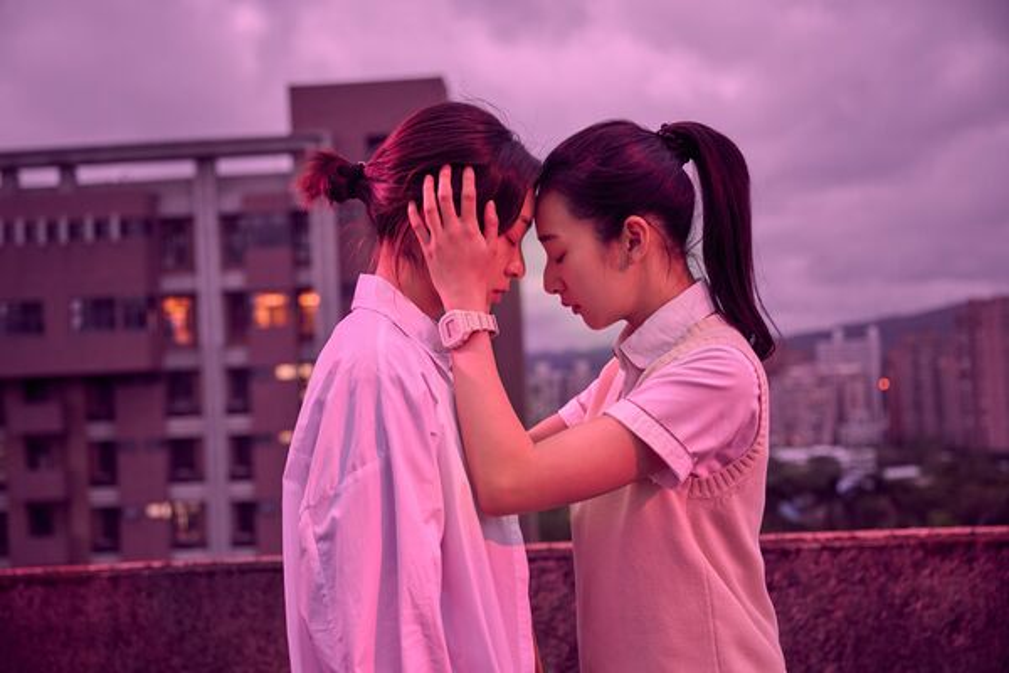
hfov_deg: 43.6
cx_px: 504
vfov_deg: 29.9
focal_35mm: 45
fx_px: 1261
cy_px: 336
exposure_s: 1/125
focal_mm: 45
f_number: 3.2
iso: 1250
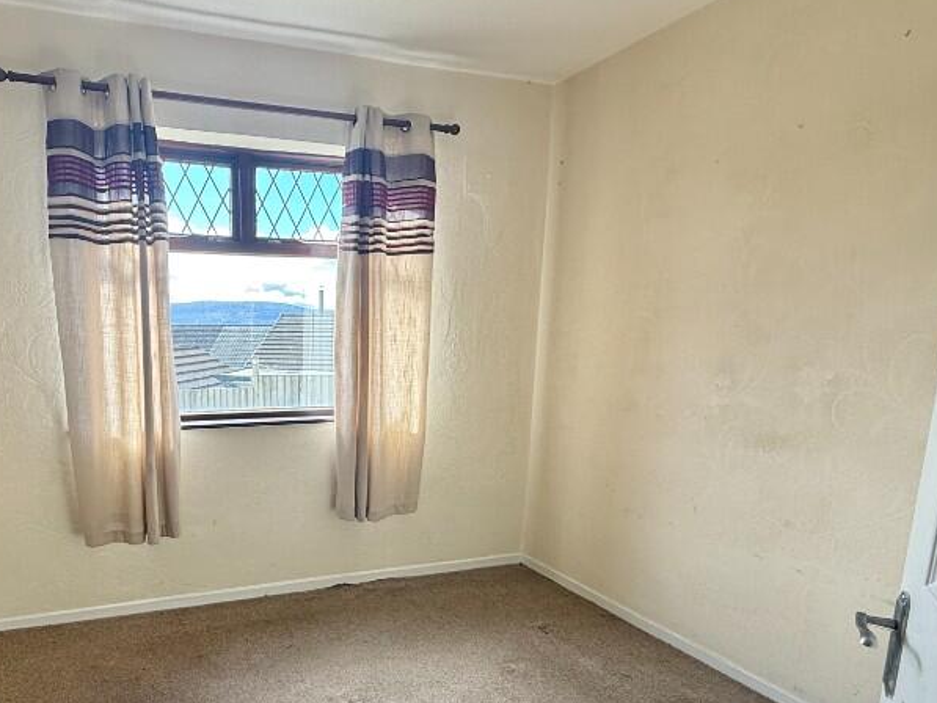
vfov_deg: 55.9
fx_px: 650
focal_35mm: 24
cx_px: 330
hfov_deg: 70.0
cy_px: 457
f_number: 2.2
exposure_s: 1/162
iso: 64
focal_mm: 2.22
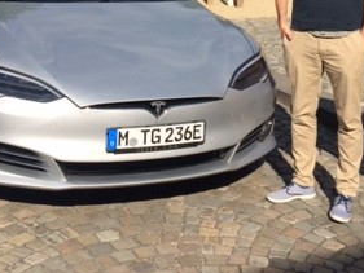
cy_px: -21
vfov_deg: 21.2
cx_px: 212
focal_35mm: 66
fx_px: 694
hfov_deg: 29.3
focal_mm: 4.15
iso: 32
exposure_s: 1/2415
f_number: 2.2
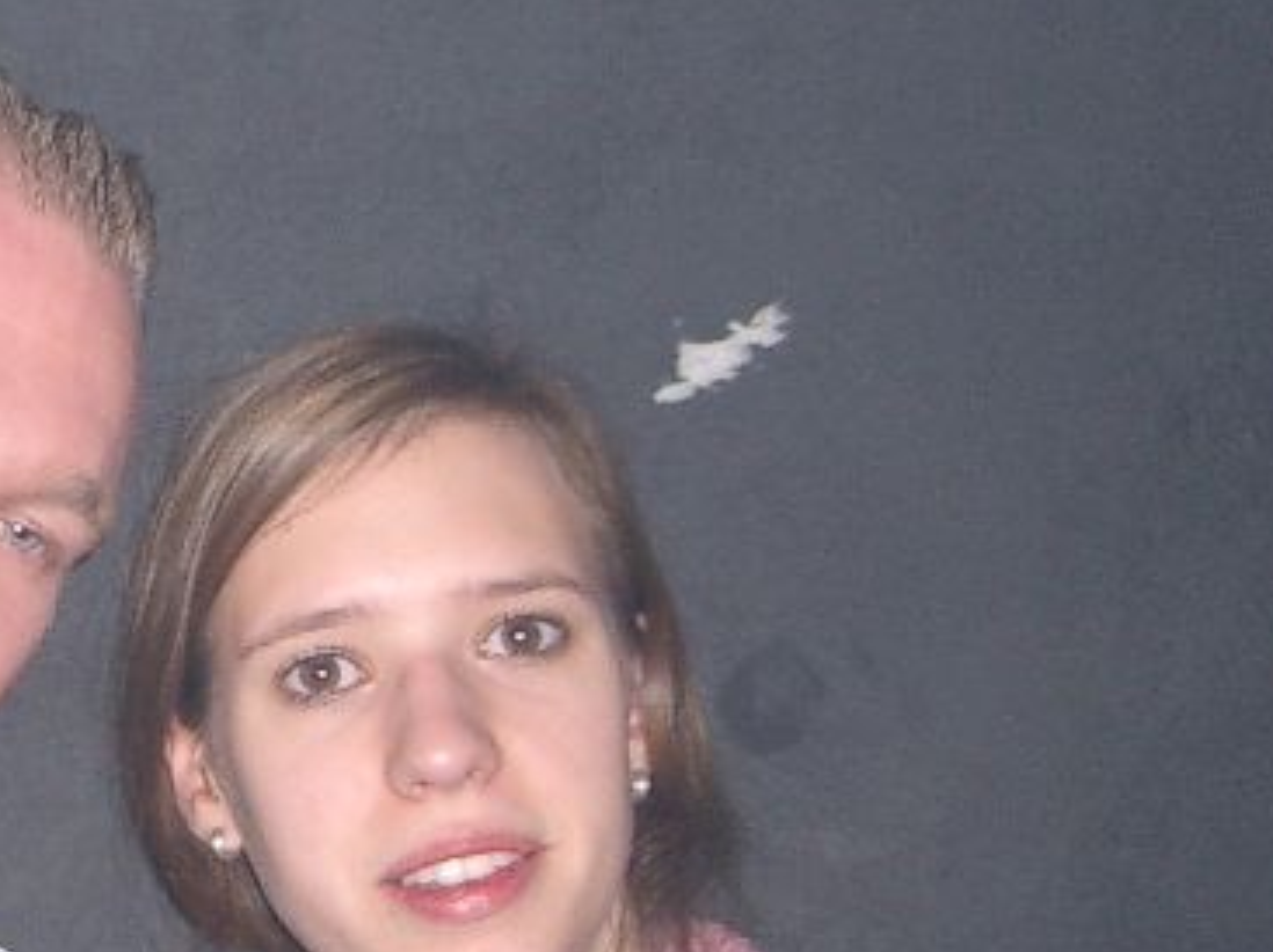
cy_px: 521
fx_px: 3602
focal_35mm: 98
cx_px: -66
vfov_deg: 15.1
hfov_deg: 19.3
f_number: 2.6
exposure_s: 1/40
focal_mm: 5.8
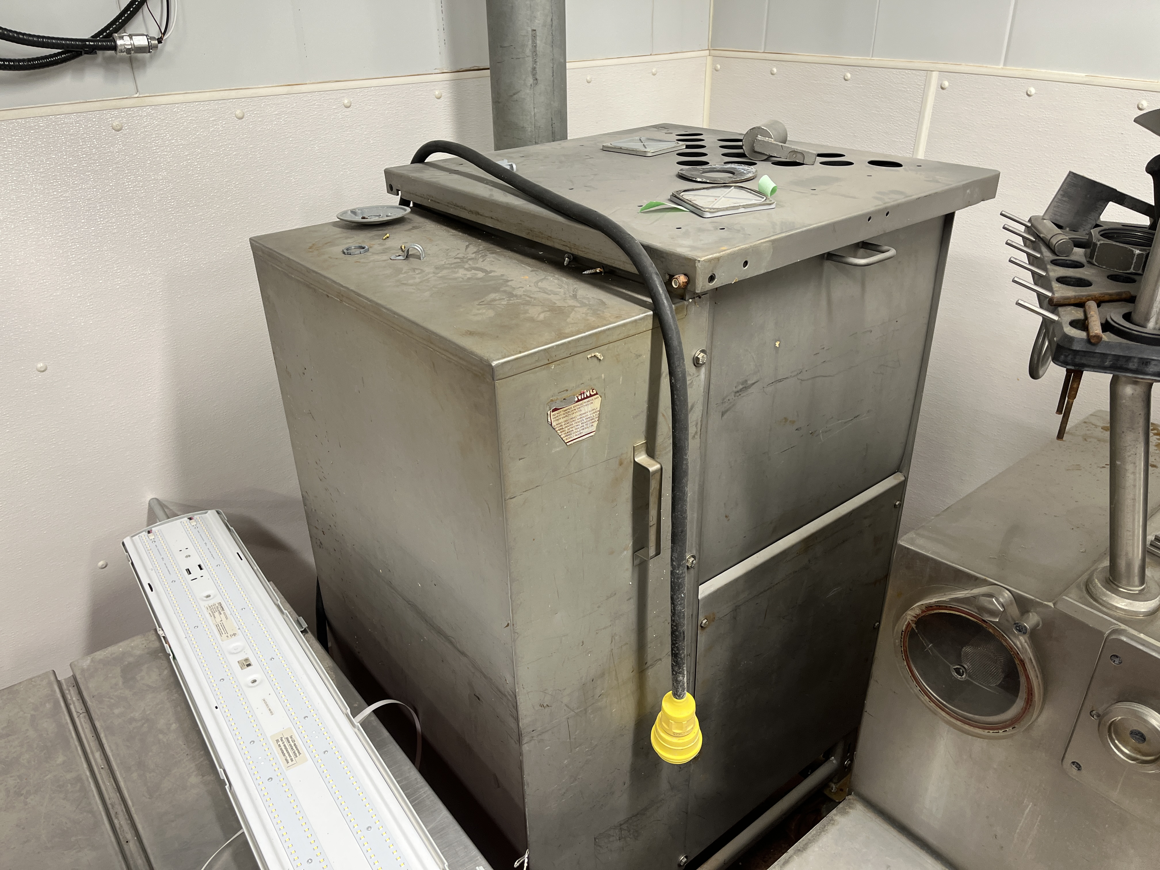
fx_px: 871
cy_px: 435
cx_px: 580
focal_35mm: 26
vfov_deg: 53.1
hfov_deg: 67.3
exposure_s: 1/60
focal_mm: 5.1
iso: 80
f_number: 1.6
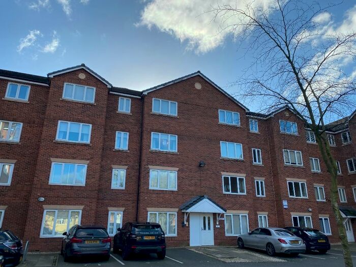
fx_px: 267
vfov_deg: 53.1
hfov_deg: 67.3
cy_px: 134
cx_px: 178
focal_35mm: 26
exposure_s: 1/2268
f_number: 1.8
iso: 32
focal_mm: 4.25
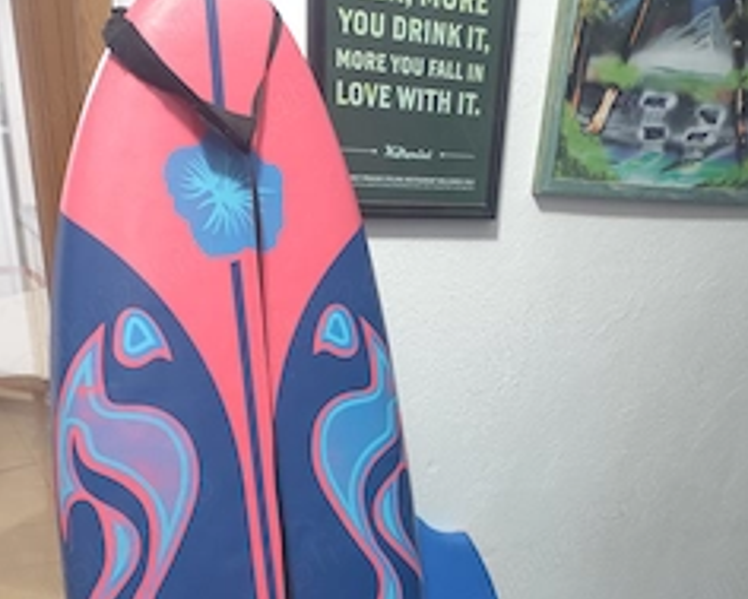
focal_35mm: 38
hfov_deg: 47.7
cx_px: 447
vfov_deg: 35.4
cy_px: 602
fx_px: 842
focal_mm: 6.14
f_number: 1.65
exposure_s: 1/25
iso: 1250
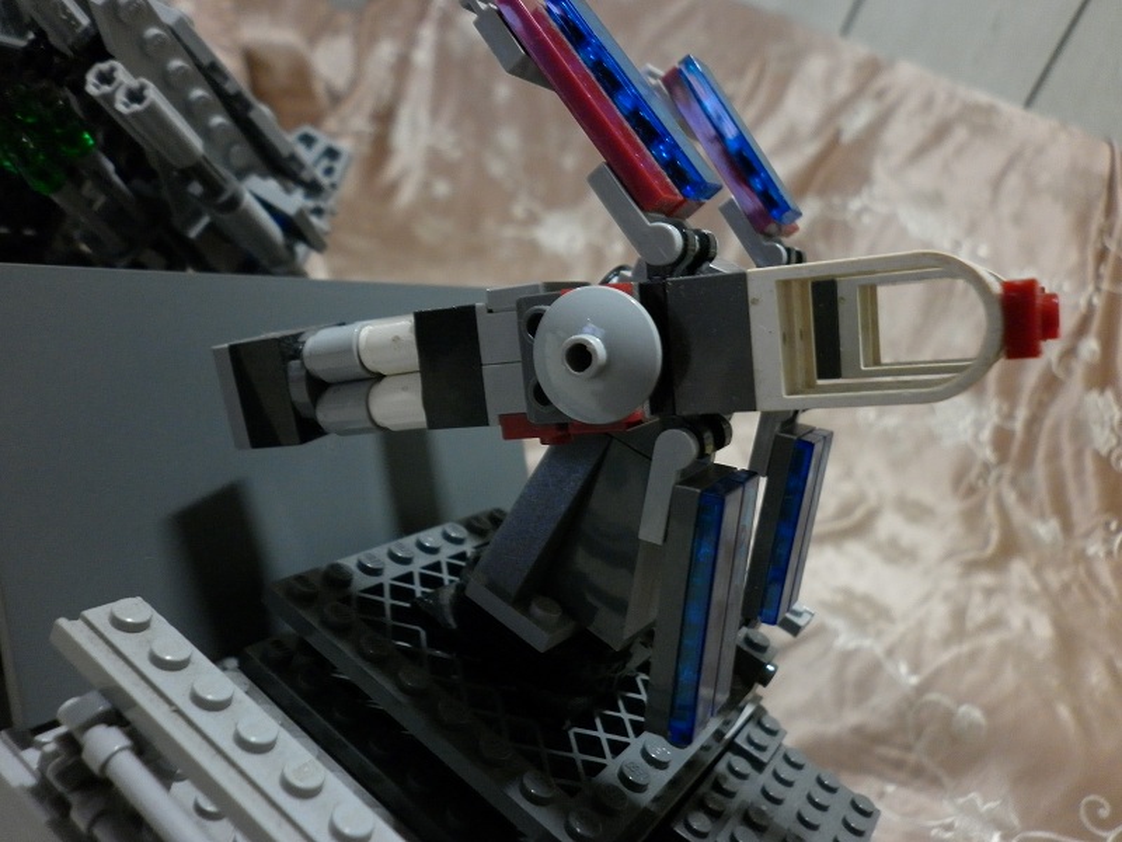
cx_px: 561
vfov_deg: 49.7
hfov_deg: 63.4
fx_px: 908
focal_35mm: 28
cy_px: 421
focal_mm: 5
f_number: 2.8
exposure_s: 1/8
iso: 250
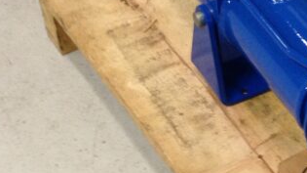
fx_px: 952
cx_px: 320
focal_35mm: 117
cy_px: 130
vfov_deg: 10.3
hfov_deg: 17.8
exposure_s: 1/20
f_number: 2.4
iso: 125
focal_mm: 4.13
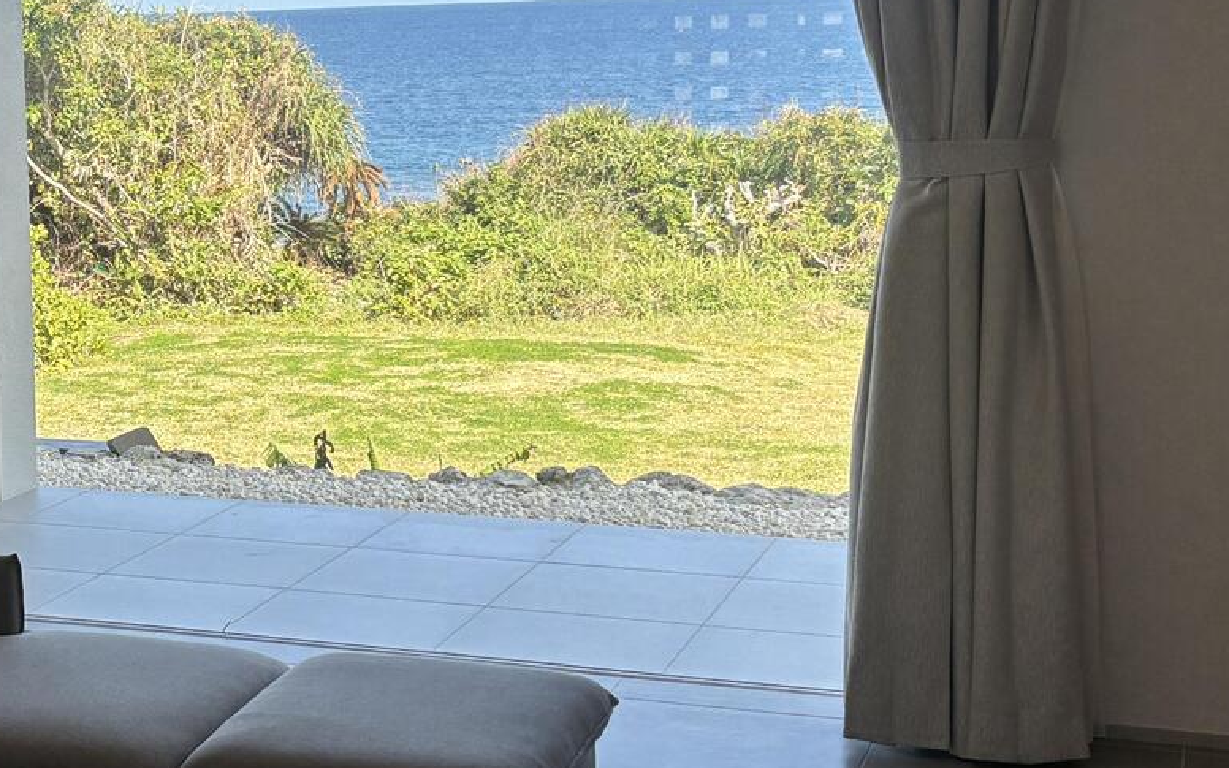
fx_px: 2378
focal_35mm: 71
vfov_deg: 18.3
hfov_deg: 27.8
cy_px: 282
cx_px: 92
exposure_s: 1/1047
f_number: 1.6
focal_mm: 5.96
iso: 64
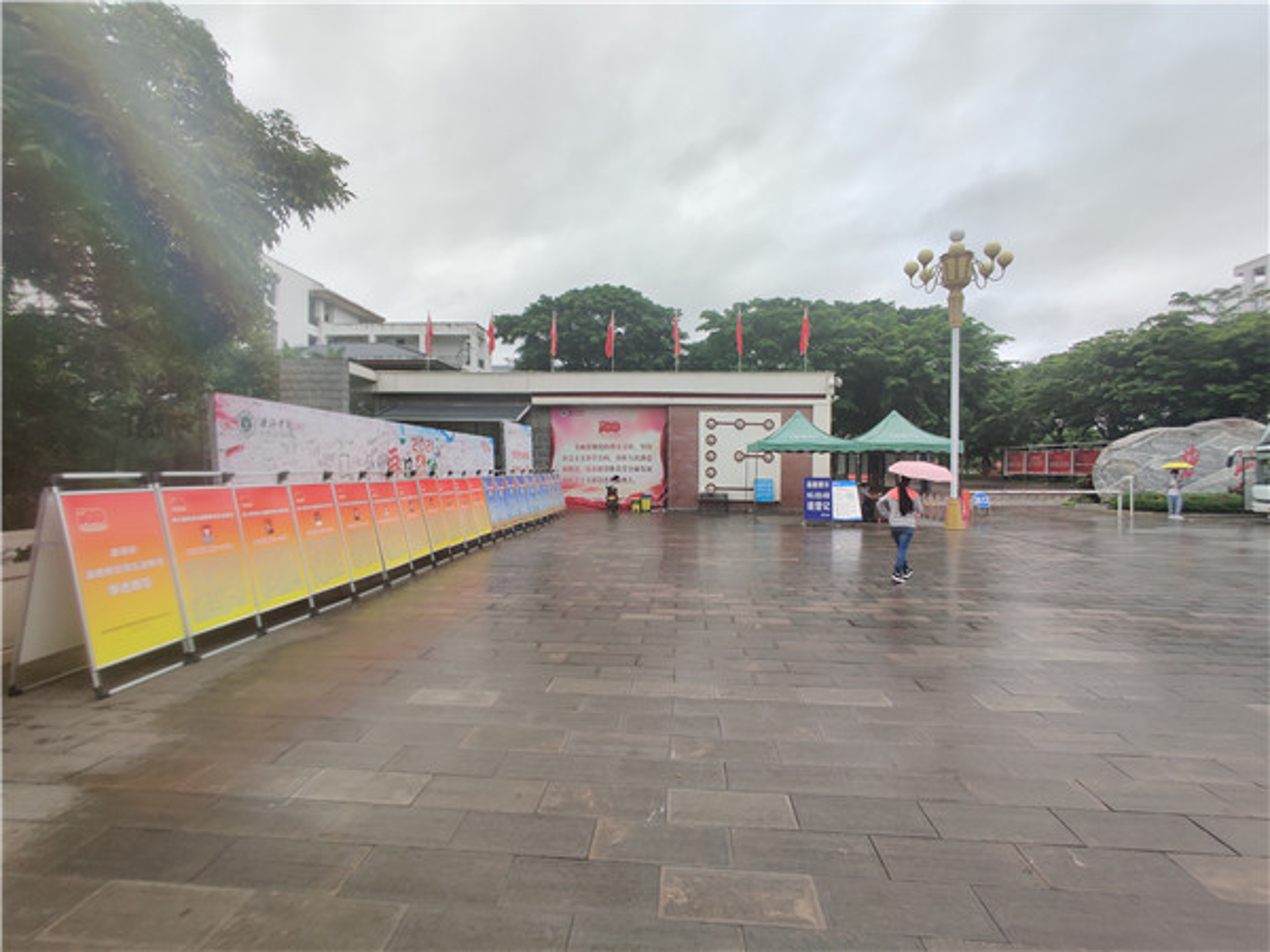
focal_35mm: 13
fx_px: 477
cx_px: 635
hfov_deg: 106.2
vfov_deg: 89.9
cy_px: 476
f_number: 2.2
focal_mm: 2.25
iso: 100
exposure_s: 1/262
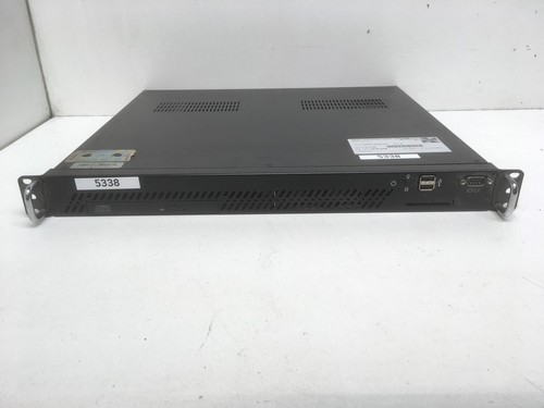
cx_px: 272
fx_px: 456
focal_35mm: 29
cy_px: 204
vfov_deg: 48.2
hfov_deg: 61.7
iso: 25
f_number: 2.2
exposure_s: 1/50
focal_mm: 4.15
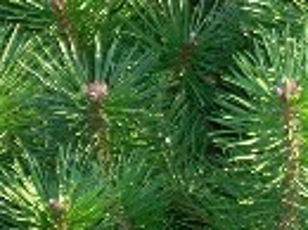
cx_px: 152
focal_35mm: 404
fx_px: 3588
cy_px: -203
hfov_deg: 4.9
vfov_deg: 3.6
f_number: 4.3
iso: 54
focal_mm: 13.6
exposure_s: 1/30
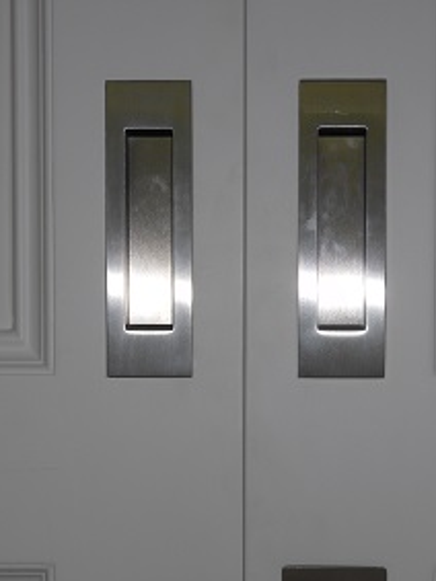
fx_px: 1412
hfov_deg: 17.5
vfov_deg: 23.2
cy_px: 367
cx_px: 253
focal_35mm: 84
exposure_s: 1/60
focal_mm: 11.7
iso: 80
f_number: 4.3
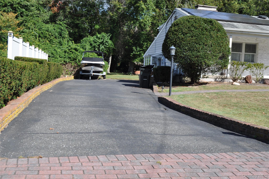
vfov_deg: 31.8
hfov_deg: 46.5
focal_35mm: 42
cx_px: 134
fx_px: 313
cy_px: 90
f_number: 9
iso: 200
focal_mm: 28
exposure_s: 1/320
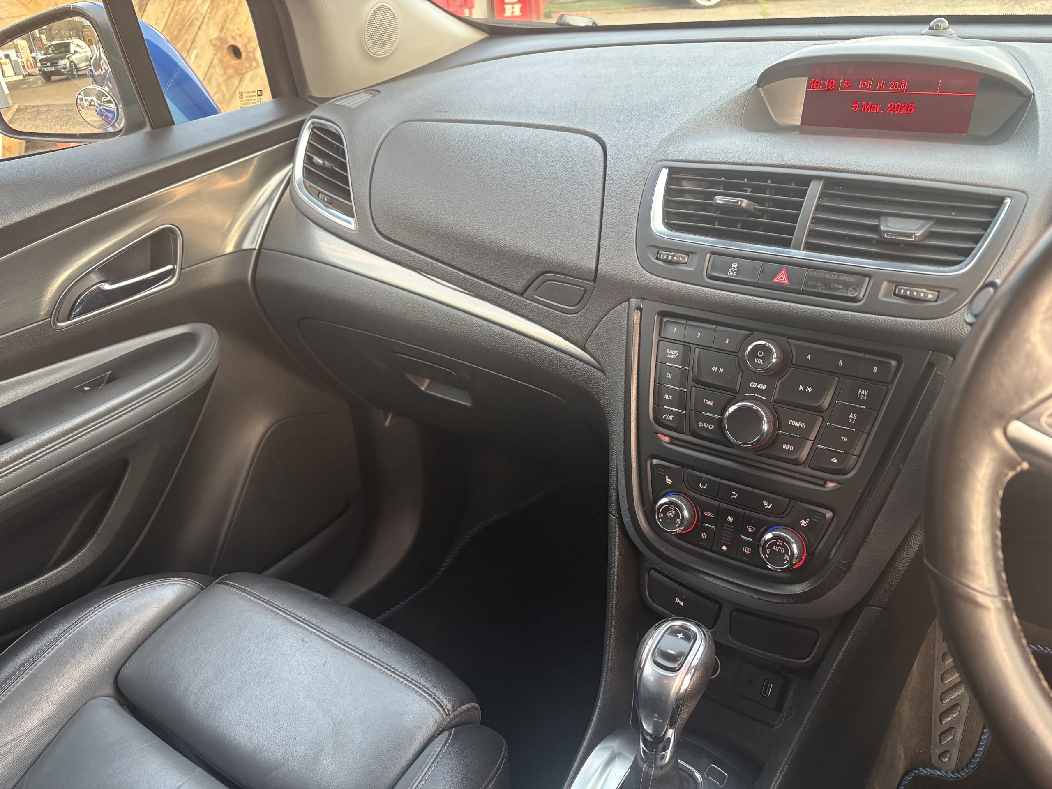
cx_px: 526
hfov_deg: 67.3
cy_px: 394
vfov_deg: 53.1
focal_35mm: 26
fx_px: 790
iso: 125
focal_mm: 5.96
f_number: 1.6
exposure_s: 1/113
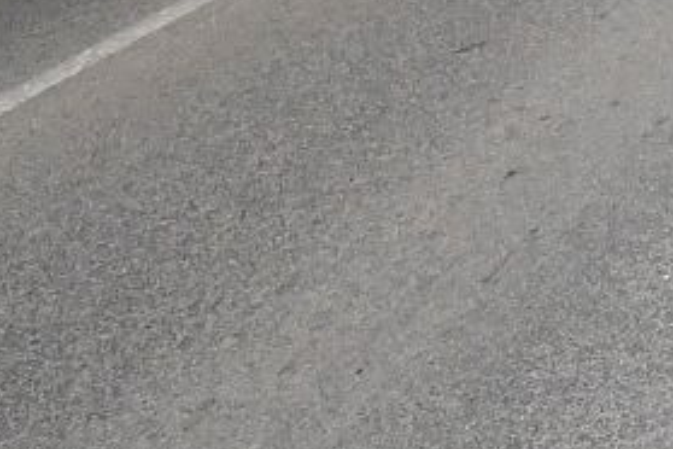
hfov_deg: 15.9
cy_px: -660
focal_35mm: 86
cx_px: 1488
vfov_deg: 12.3
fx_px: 1608
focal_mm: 10
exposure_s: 1/1000
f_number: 16
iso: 5000
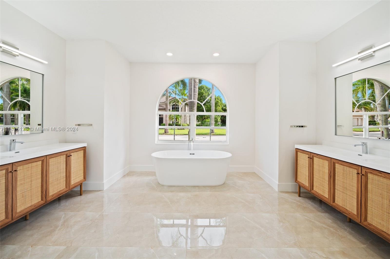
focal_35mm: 14
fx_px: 151
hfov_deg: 104.3
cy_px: 130
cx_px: 195
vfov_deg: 81.1
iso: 200
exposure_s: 1/15
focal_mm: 14
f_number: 8
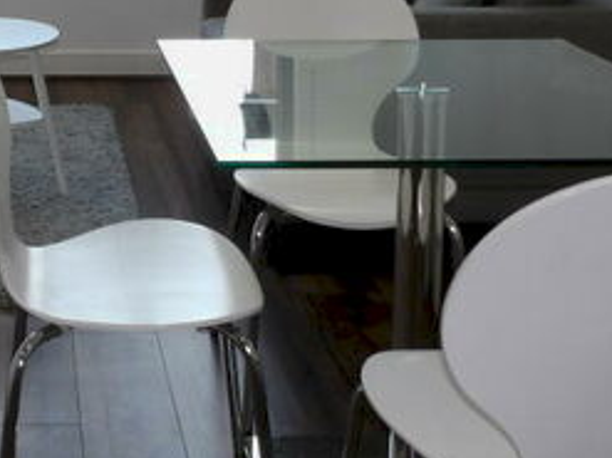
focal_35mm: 68
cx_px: 25
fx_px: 1202
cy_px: -108
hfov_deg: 27.2
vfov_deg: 20.1
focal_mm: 4.3
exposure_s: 1/30
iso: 103
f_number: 4.1
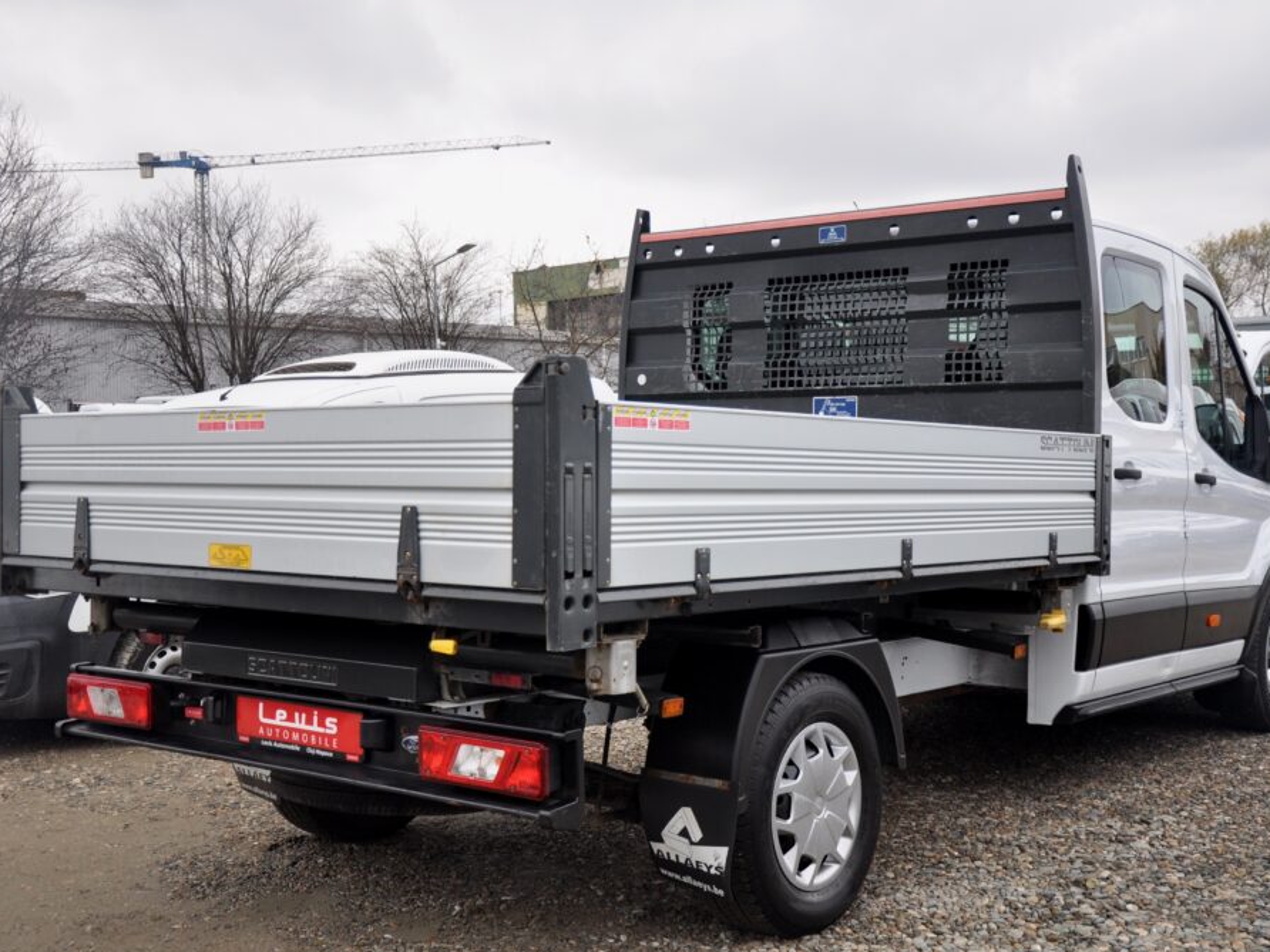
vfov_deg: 33.6
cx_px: 648
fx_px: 1578
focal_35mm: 43
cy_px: 472
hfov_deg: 43.8
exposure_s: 1/100
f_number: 5
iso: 500
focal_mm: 26
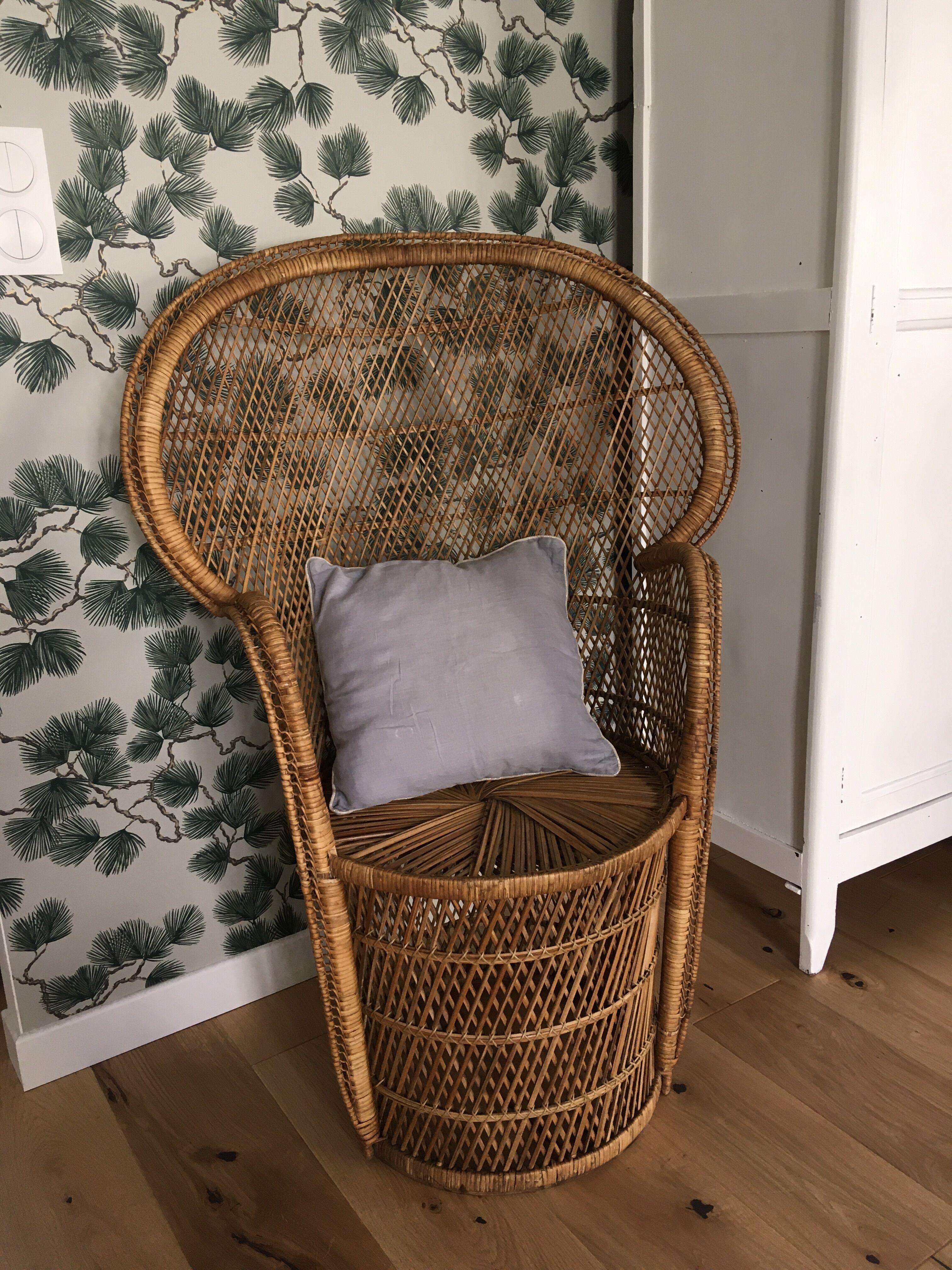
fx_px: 1063
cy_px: 635
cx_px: 476
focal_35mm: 29
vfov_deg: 61.7
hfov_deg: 48.2
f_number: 2.2
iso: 40
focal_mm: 4.15
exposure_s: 1/33
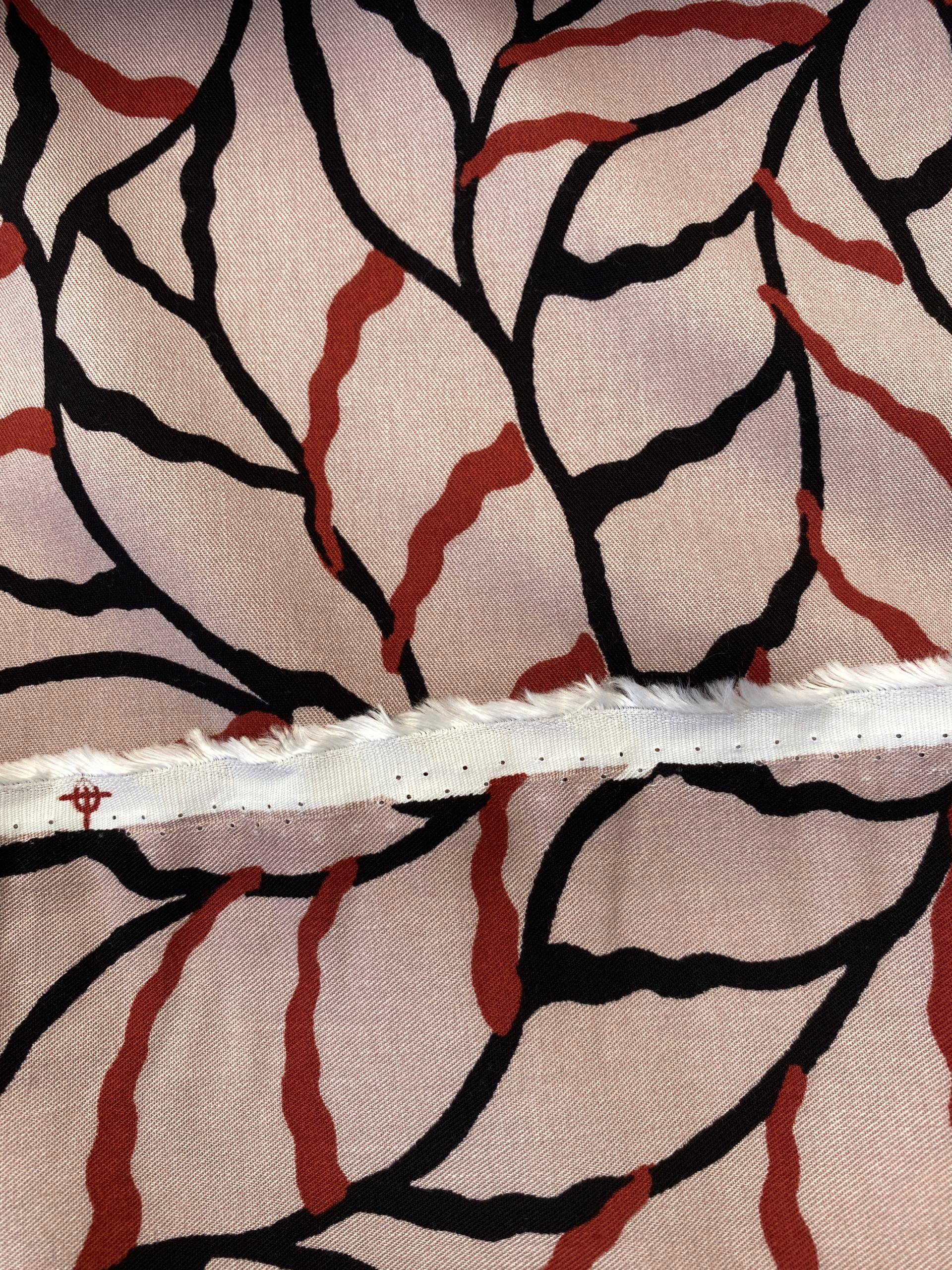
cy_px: 635
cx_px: 476
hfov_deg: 53.1
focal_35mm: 26
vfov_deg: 67.3
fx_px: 953
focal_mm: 4.25
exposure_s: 1/122
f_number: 1.8
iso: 40
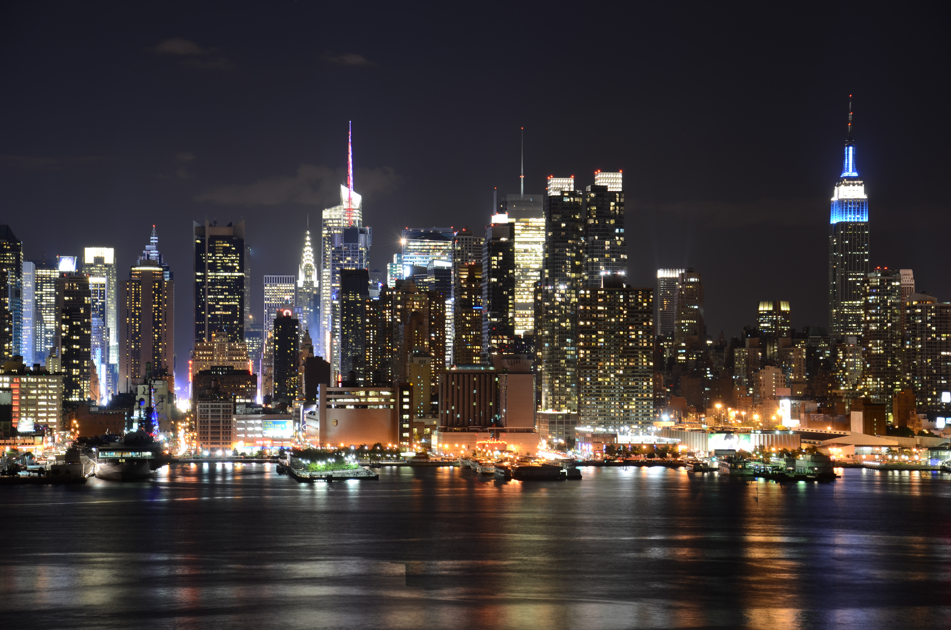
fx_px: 2452
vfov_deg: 14.6
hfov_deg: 22.0
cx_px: 476
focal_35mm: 93
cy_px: 315
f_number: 6.3
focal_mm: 62
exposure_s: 10
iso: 100
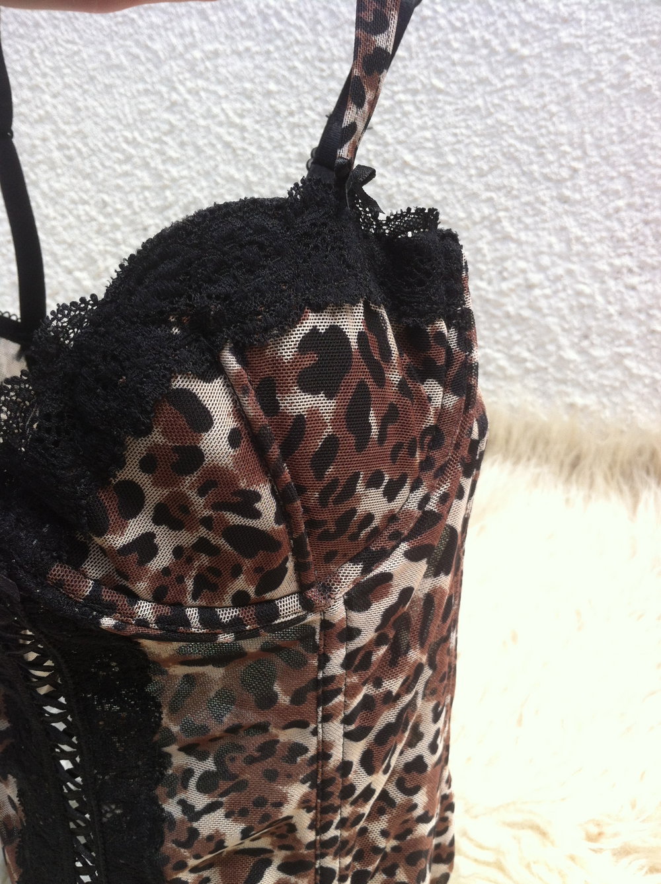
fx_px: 893
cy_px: 442
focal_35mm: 35
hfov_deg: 40.6
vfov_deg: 52.7
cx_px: 330
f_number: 2.8
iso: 80
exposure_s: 1/234
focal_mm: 3.85
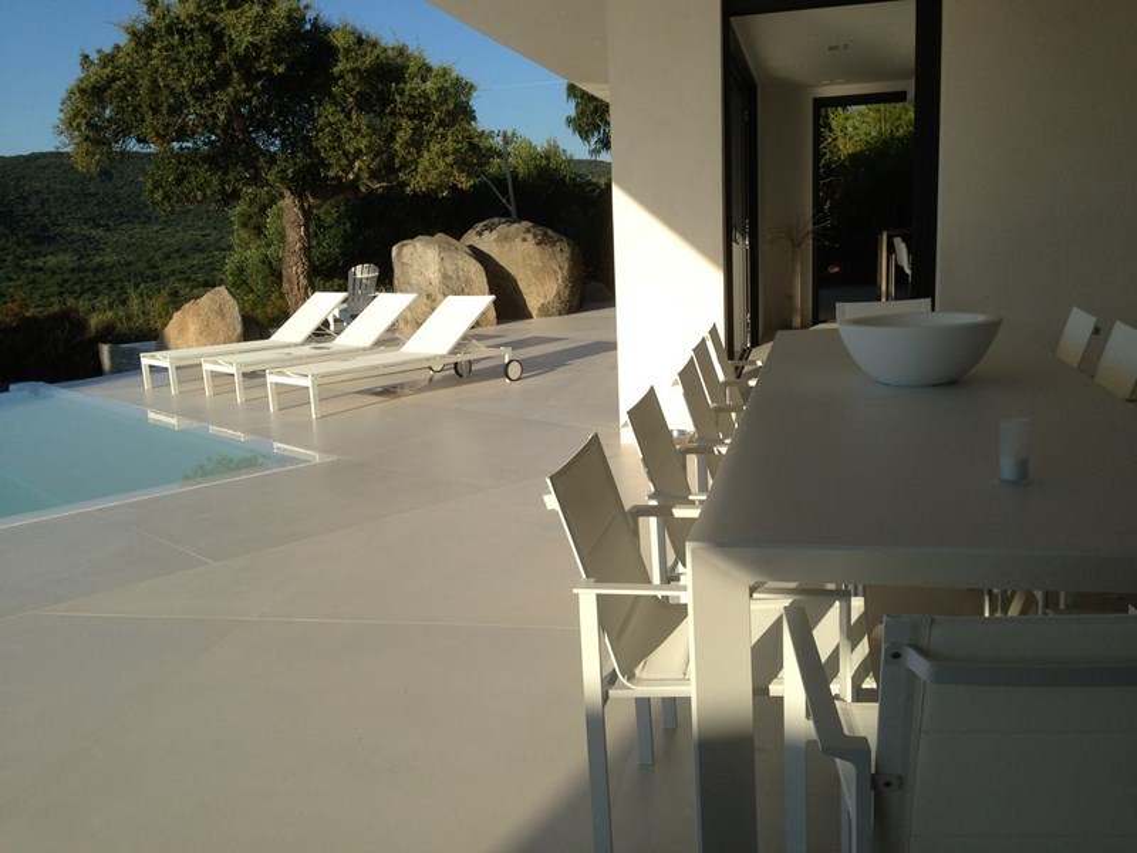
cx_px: 568
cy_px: 426
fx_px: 1084
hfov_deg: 55.4
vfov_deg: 42.9
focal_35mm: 33
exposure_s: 1/1642
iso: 50
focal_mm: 4.13
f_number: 2.4
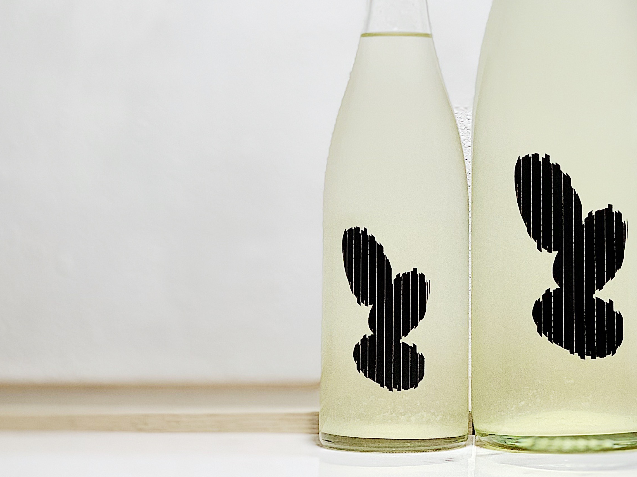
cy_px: 67
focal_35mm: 92
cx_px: 480
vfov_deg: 15.9
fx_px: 1693
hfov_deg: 21.1
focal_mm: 6
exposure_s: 1/122
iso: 80
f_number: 2.4
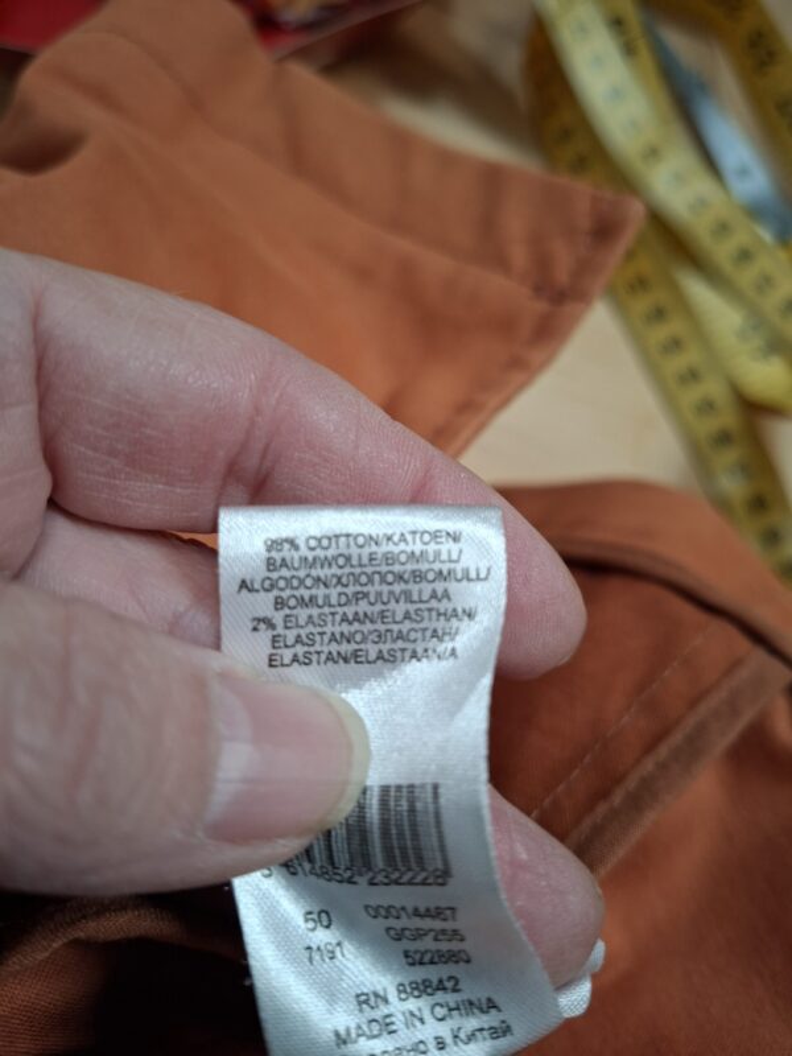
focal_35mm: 23
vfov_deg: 73.9
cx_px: 396
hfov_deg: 58.9
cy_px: 528
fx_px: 702
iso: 400
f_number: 1.8
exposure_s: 1/33
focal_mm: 5.54
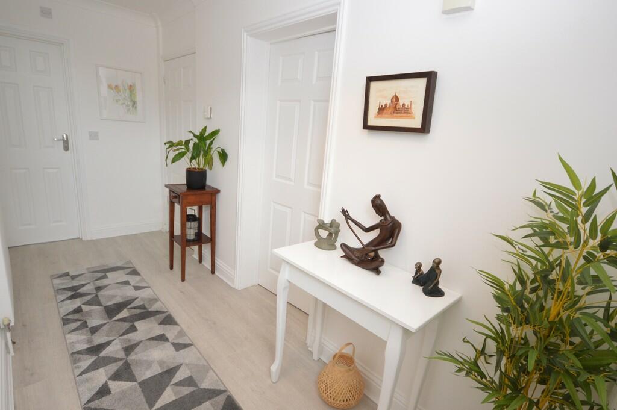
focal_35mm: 15
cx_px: 308
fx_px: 257
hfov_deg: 100.4
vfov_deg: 77.2
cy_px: 205
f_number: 4
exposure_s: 1/60
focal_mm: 10
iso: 720
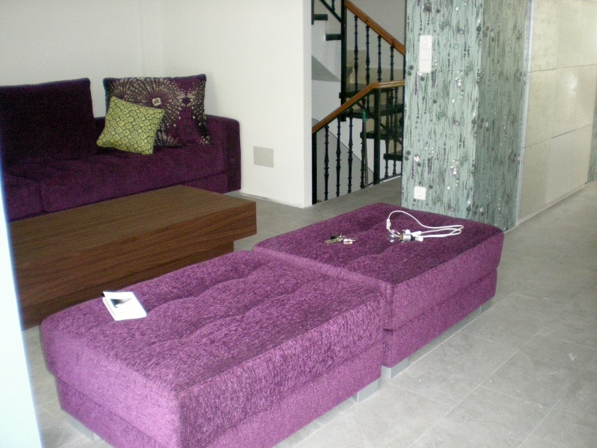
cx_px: 298
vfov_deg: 37.7
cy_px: 224
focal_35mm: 38
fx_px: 655
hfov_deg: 49.0
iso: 677
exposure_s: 1/60
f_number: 3.1
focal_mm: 6.3
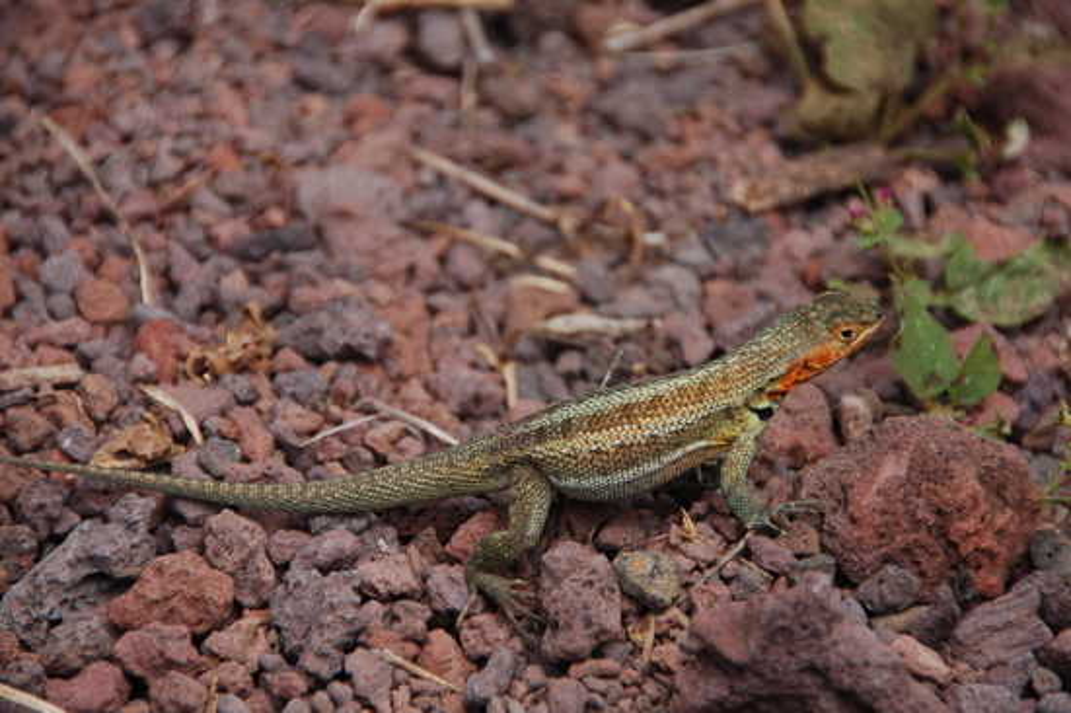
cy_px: 356
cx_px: 536
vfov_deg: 5.2
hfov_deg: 7.9
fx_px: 7804
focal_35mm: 262
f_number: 6.3
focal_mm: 175
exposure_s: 1/500
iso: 200
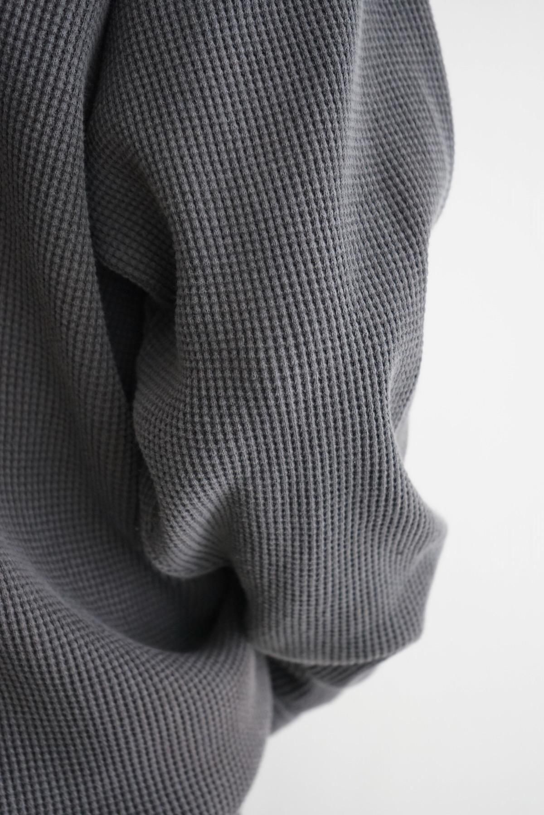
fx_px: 1587
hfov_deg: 19.5
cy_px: 408
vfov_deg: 28.8
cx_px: 272
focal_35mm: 70
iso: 2000
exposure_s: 1/80
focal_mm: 70
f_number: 5.6
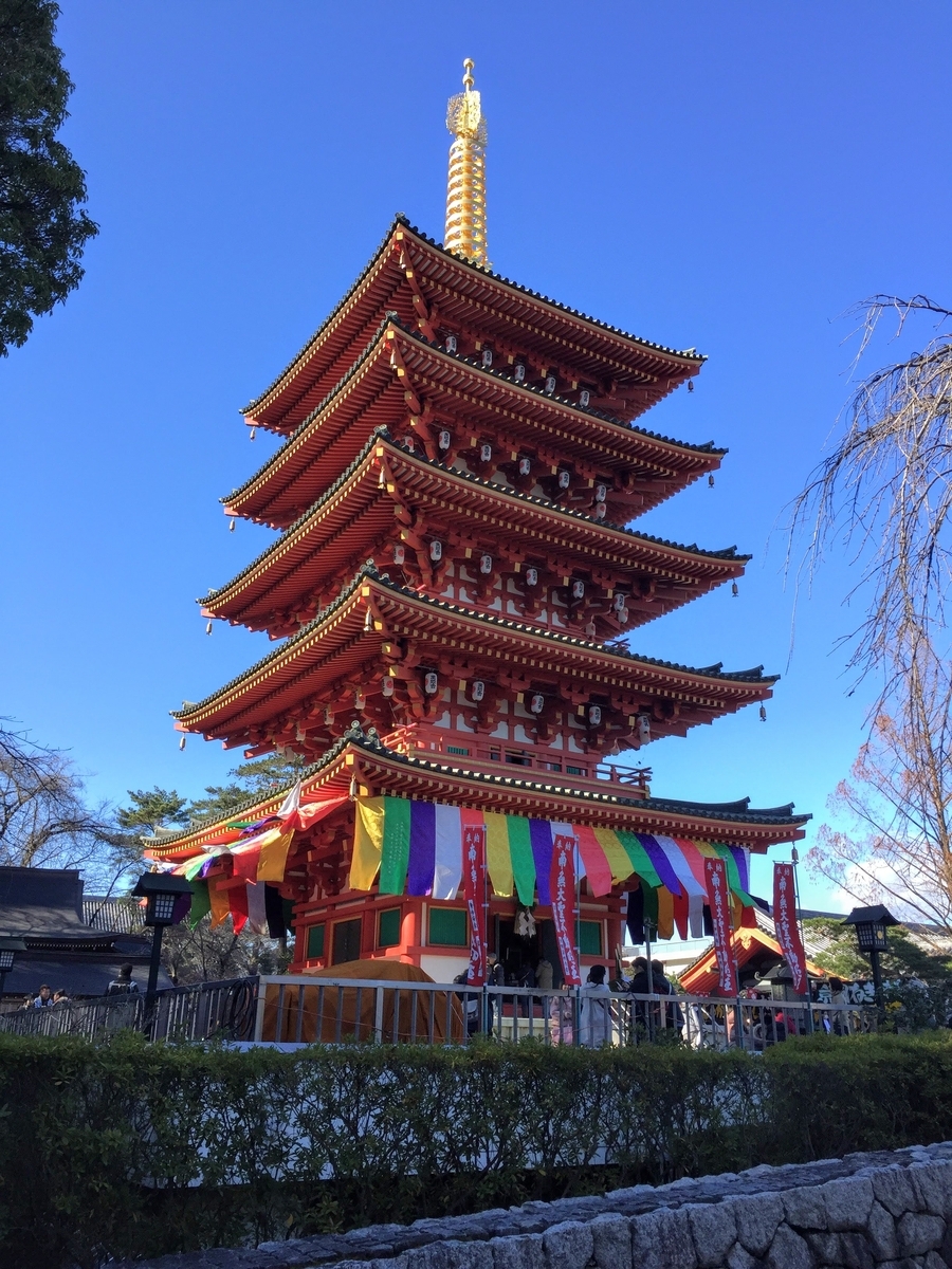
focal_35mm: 29
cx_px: 476
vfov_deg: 61.7
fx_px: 1063
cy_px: 634
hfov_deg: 48.2
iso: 32
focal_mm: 4.15
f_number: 2.2
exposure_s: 1/590
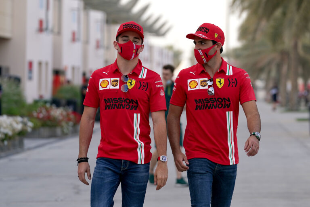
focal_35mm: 148
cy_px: 104
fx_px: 1274
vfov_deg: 9.3
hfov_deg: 13.9
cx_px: 155
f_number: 4
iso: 320
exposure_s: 1/500
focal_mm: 148
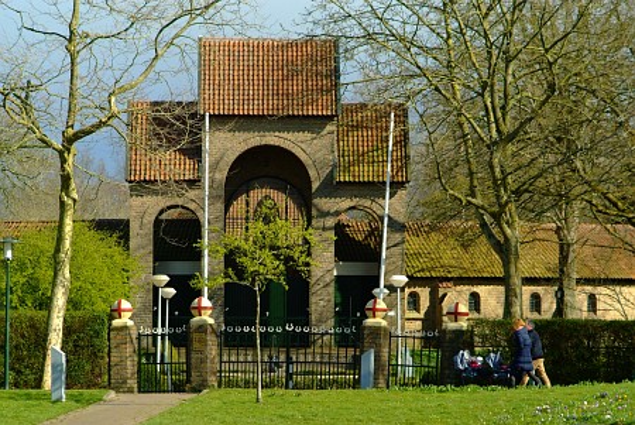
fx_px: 3584
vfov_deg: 6.8
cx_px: 318
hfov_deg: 10.1
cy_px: 212
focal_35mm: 203
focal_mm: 135
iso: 800
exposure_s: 1/2000
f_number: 6.7
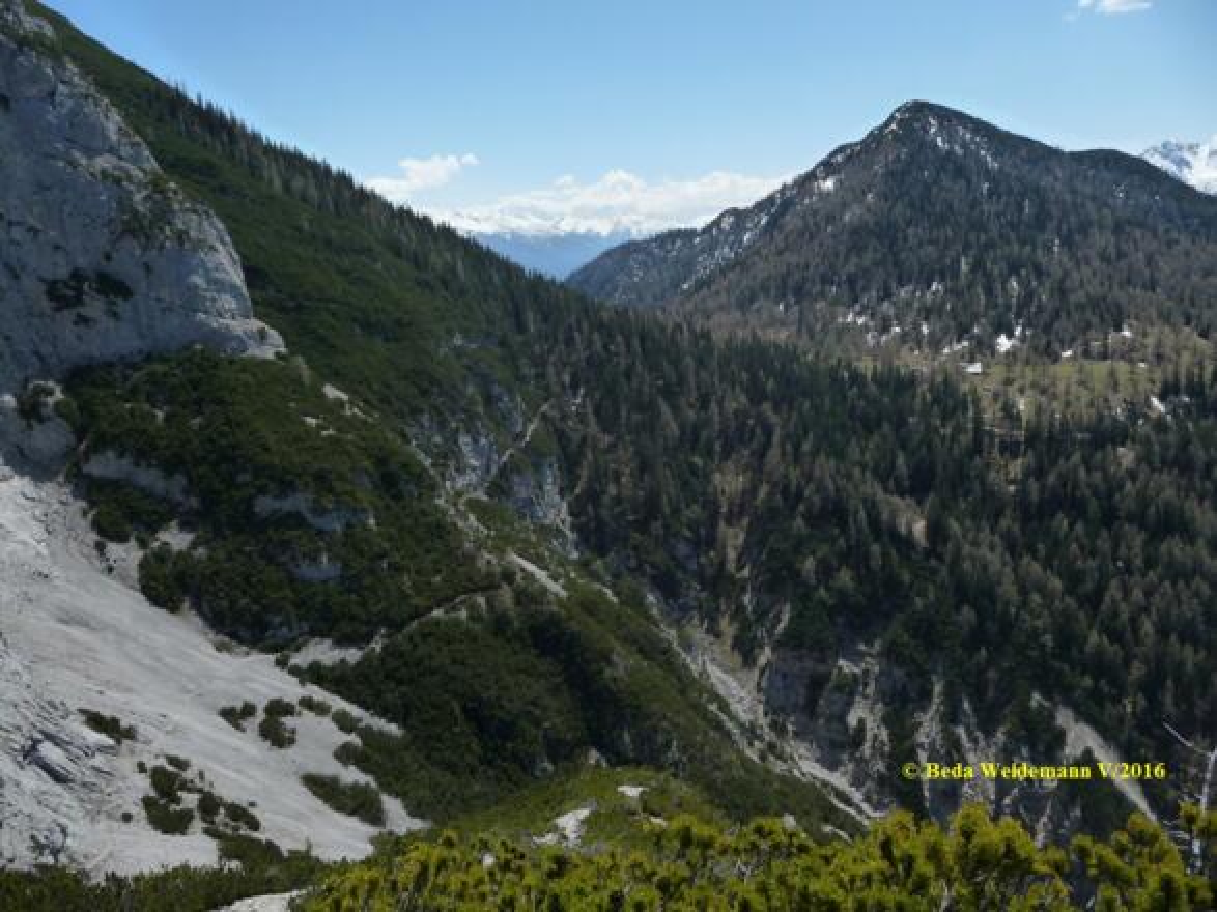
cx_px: 608
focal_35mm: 28
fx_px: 984
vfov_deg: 49.7
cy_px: 456
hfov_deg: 63.5
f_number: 8
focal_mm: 4.7
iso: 160
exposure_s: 1/320
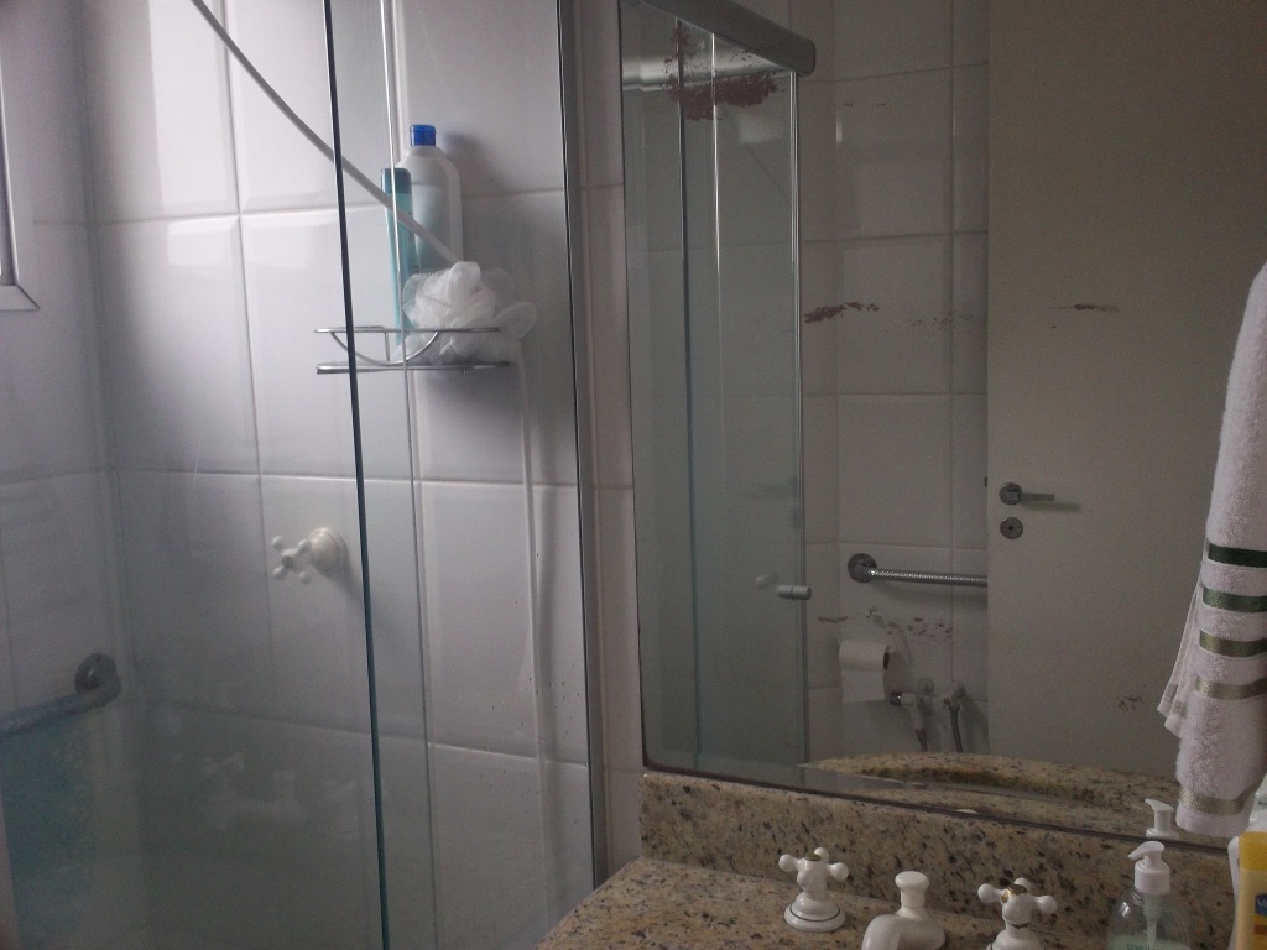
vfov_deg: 37.7
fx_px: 1391
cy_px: 475
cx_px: 634
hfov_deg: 49.0
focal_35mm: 38
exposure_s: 1/50
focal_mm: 6.3
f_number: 4.5
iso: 160
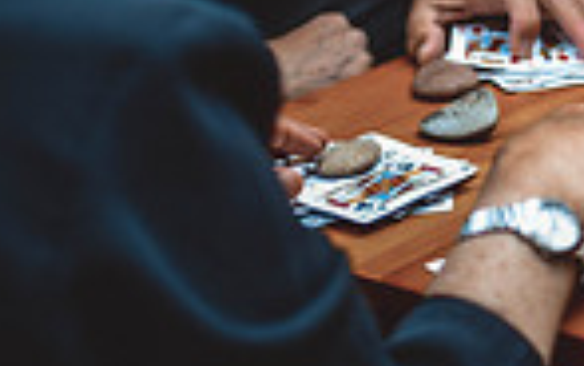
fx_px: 2468
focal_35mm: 155
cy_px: -62
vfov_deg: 8.4
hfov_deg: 12.8
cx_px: 858
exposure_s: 1/1600
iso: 160
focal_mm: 35
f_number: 1.6
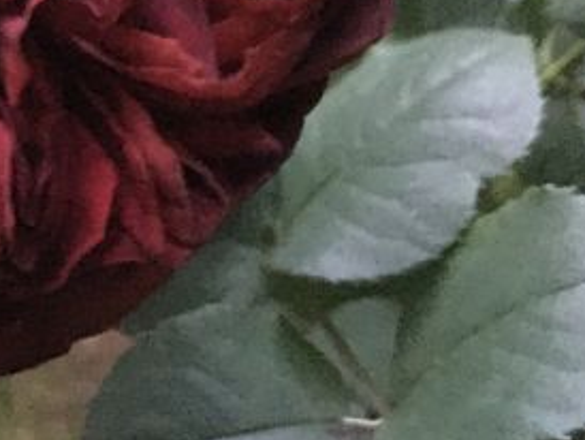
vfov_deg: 22.2
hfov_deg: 29.9
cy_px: 11
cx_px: 168
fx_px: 1083
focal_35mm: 64
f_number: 2.2
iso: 400
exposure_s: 1/4
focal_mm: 4.15
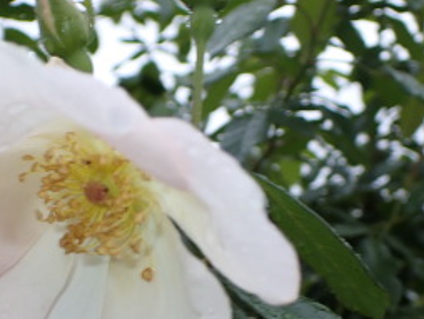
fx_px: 723
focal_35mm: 59
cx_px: 135
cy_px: 263
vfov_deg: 24.4
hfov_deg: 32.4
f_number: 6.3
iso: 100
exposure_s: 1/80
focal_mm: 5.4
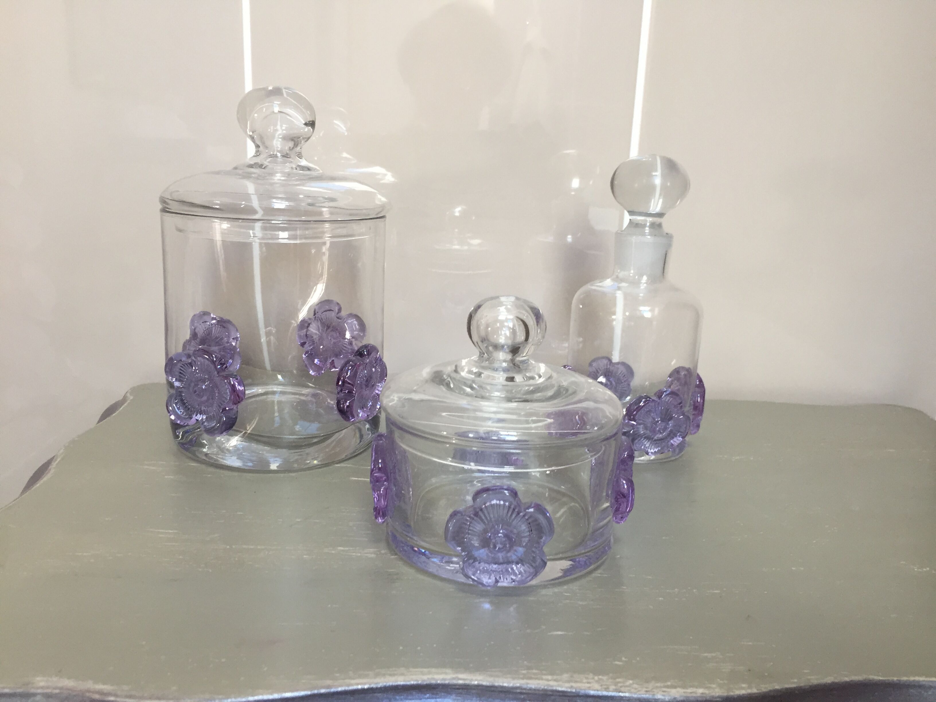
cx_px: 468
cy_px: 351
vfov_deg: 48.2
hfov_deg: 61.7
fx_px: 784
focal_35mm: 29
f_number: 2.2
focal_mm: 4.15
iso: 125
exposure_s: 1/33
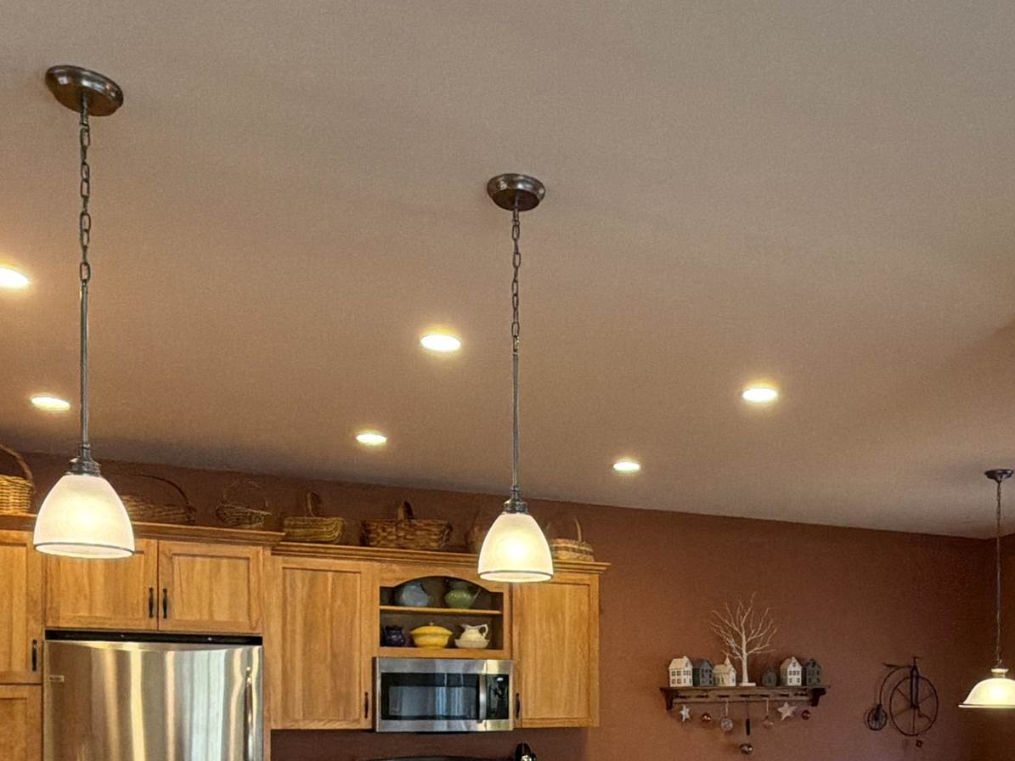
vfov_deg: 36.7
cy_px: 707
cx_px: 673
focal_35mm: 36
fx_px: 1055
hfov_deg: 50.5
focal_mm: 2.22
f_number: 2.2
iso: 400
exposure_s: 1/60
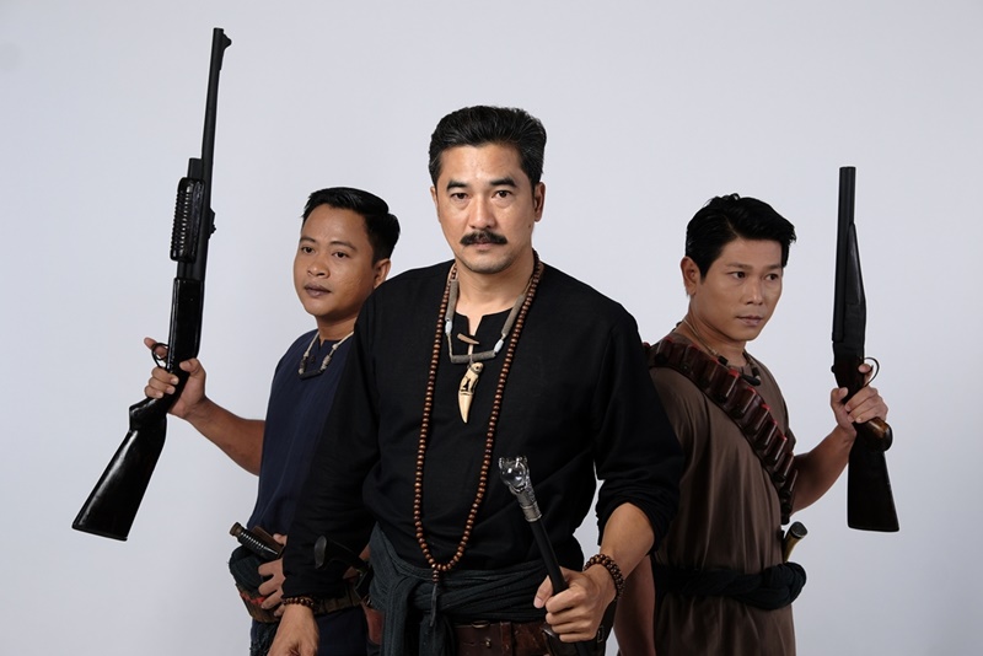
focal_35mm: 75
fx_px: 2049
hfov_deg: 27.0
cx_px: 492
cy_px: 328
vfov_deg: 18.2
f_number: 5.6
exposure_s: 1/125
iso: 250
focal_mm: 50
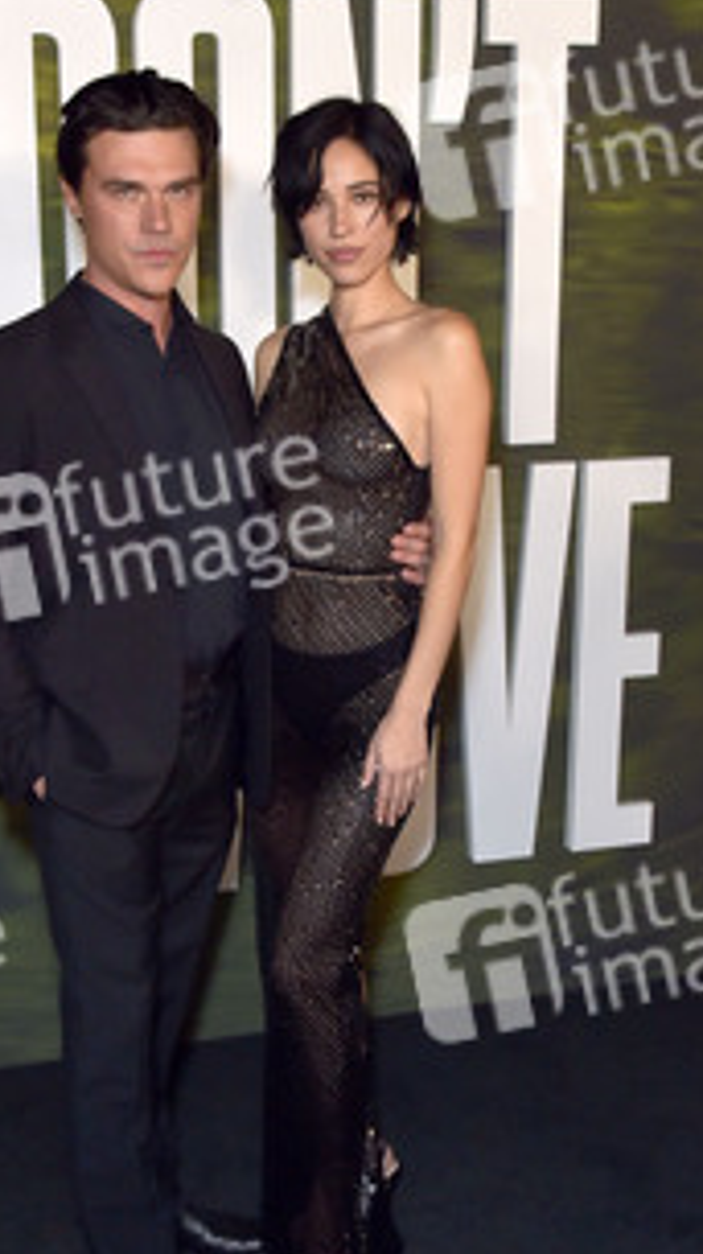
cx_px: 245
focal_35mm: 44
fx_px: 1462
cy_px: 740
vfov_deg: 46.2
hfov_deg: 26.9
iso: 800
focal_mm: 32
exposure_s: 1/200
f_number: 6.3
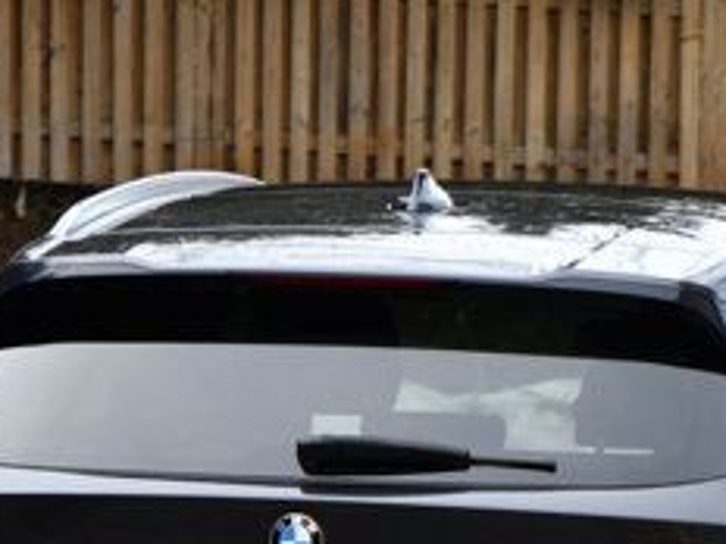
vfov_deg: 3.6
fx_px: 8725
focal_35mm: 416
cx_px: 529
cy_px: 661
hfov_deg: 4.8
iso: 360
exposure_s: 1/250
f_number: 5.6
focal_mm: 105
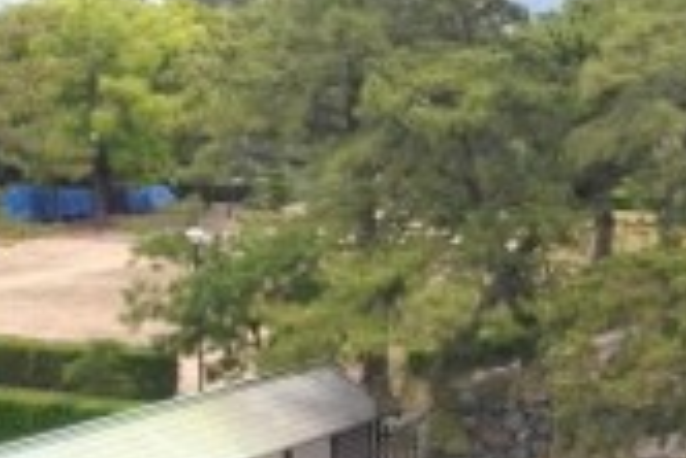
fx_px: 1907
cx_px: 380
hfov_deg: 20.4
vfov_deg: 13.7
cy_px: 307
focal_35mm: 100
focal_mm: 5.7
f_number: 2.9
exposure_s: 1/400
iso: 100
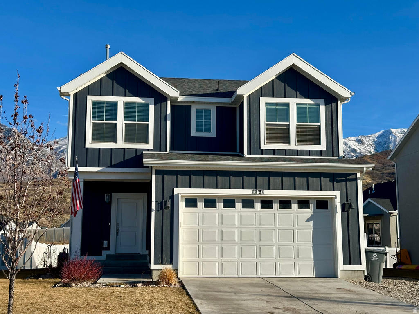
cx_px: 210
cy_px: 157
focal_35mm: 48
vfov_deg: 30.3
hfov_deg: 39.7
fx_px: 581
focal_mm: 6.86
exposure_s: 1/4367
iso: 64
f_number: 1.78
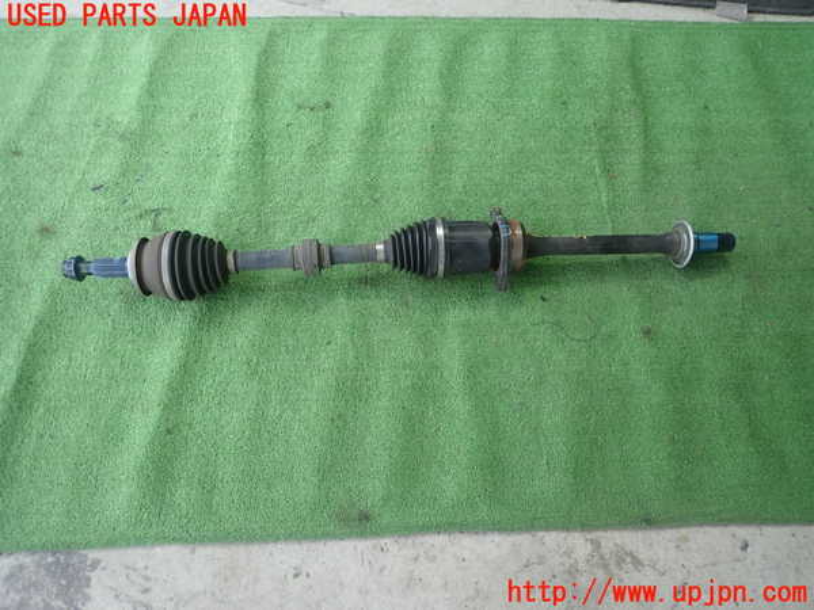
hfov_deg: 69.4
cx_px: 407
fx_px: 588
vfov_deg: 54.9
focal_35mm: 25
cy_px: 305
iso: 100
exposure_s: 1/60
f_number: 2
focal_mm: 4.5
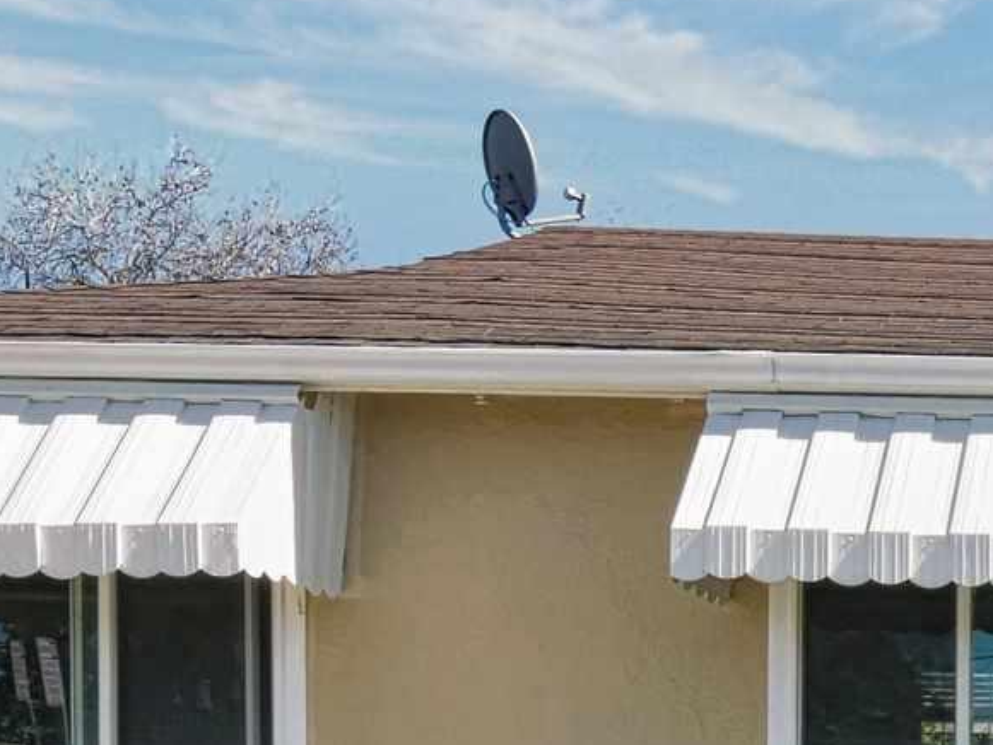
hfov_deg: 22.3
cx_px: 1441
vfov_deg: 18.7
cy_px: 931
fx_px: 2123
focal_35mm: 74
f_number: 8
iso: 100
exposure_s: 1/160
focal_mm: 7
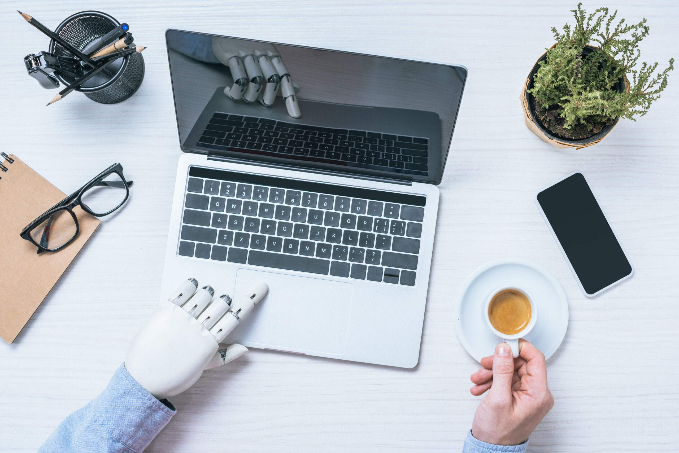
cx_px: 340
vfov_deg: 27.0
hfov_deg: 39.6
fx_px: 943
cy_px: 226
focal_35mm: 50
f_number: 8
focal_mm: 50
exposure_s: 1/200
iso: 160
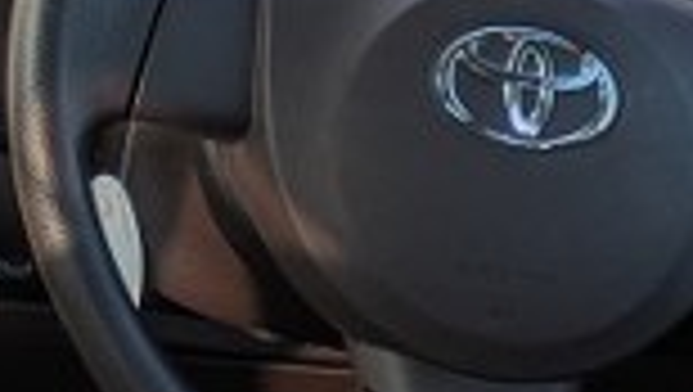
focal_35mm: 141
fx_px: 2594
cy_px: -347
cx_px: -452
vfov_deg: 8.3
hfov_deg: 13.9
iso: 49
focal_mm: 5.43
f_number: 1.89
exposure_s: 1/781
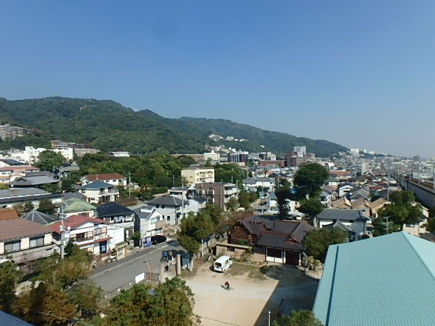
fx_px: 264
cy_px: 163
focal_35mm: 21
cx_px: 218
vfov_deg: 63.4
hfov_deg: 79.0
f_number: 6
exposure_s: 1/500
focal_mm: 3.7
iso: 125
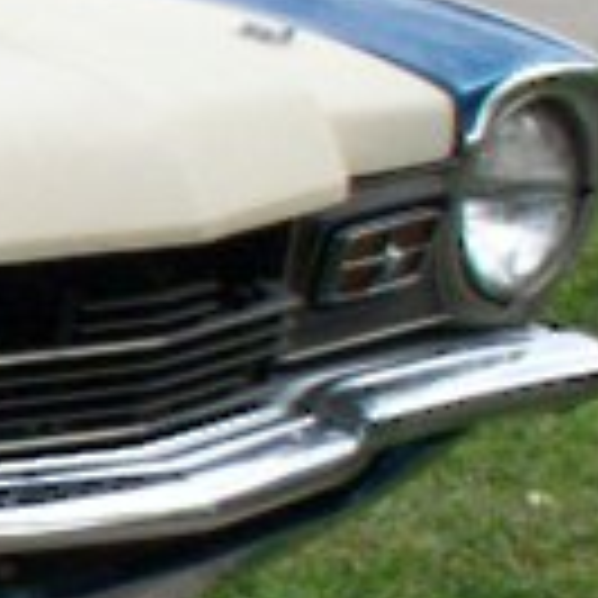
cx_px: -1511
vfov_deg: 6.0
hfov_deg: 5.5
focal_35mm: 290
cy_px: 553
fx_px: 5668
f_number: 4.5
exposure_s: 1/311
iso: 100
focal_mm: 6
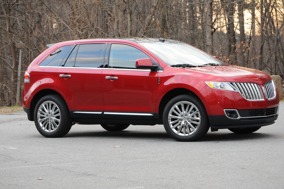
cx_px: 142
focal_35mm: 135
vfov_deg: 10.1
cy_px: 94
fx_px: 1064
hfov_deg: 15.2
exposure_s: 1/60
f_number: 8
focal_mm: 90
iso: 500
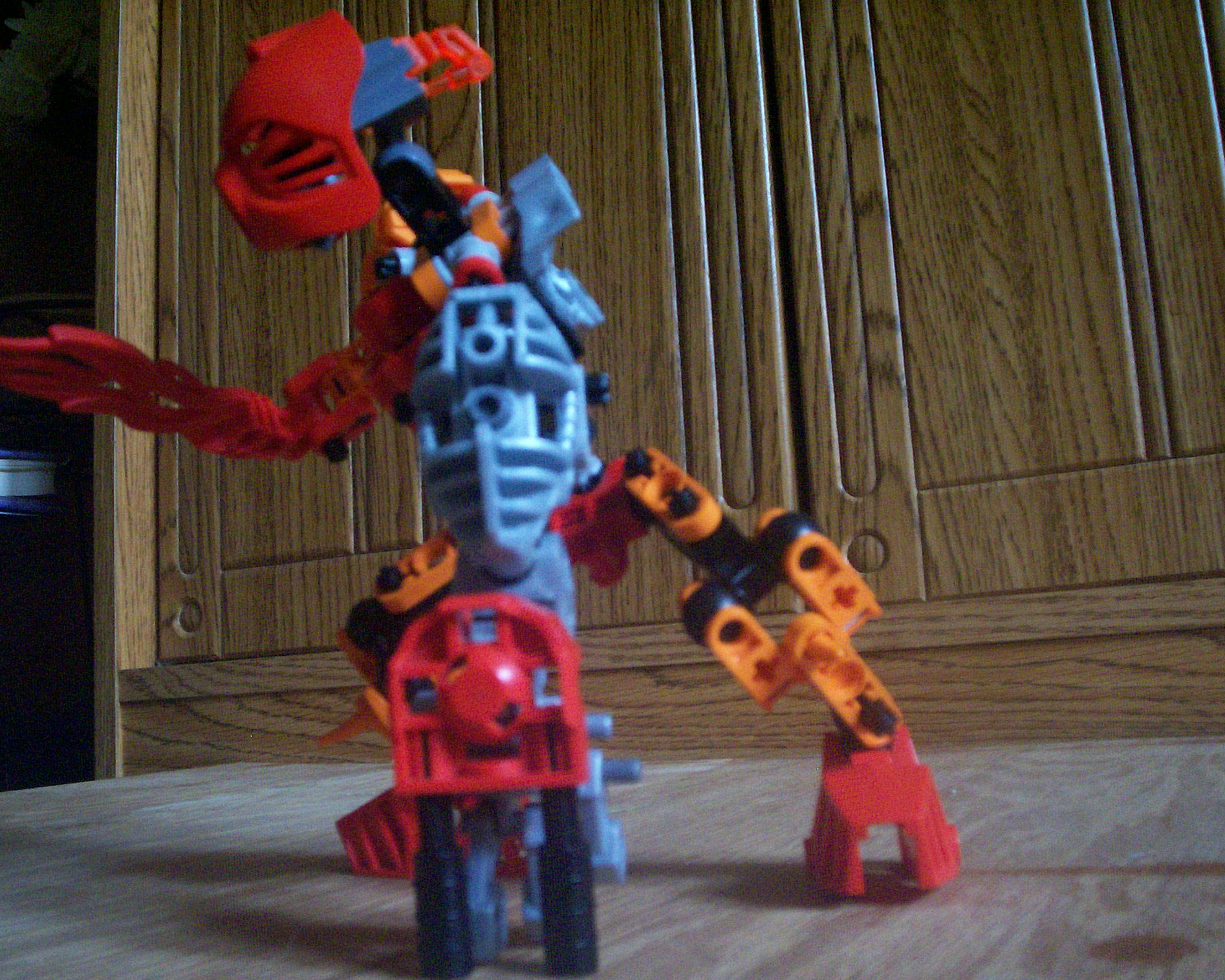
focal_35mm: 38
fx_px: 1378
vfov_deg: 39.2
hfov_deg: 47.9
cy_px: 490
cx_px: 587
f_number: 4.5
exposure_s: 1/8
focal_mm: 5.9
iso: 400
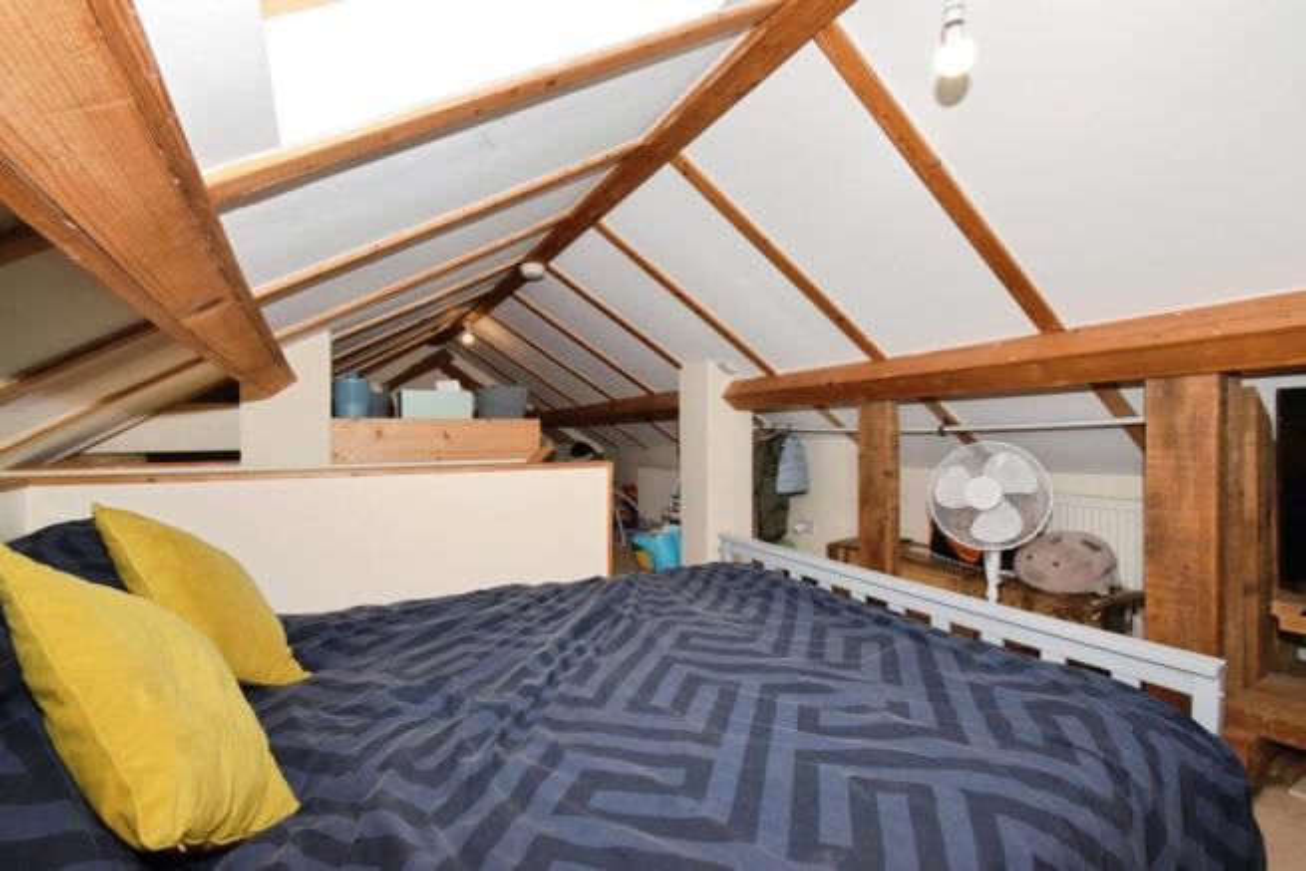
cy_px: 436
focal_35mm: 15
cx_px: 653
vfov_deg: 77.4
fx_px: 544
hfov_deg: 100.4
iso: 1000
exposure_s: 1/60
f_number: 14
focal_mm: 10
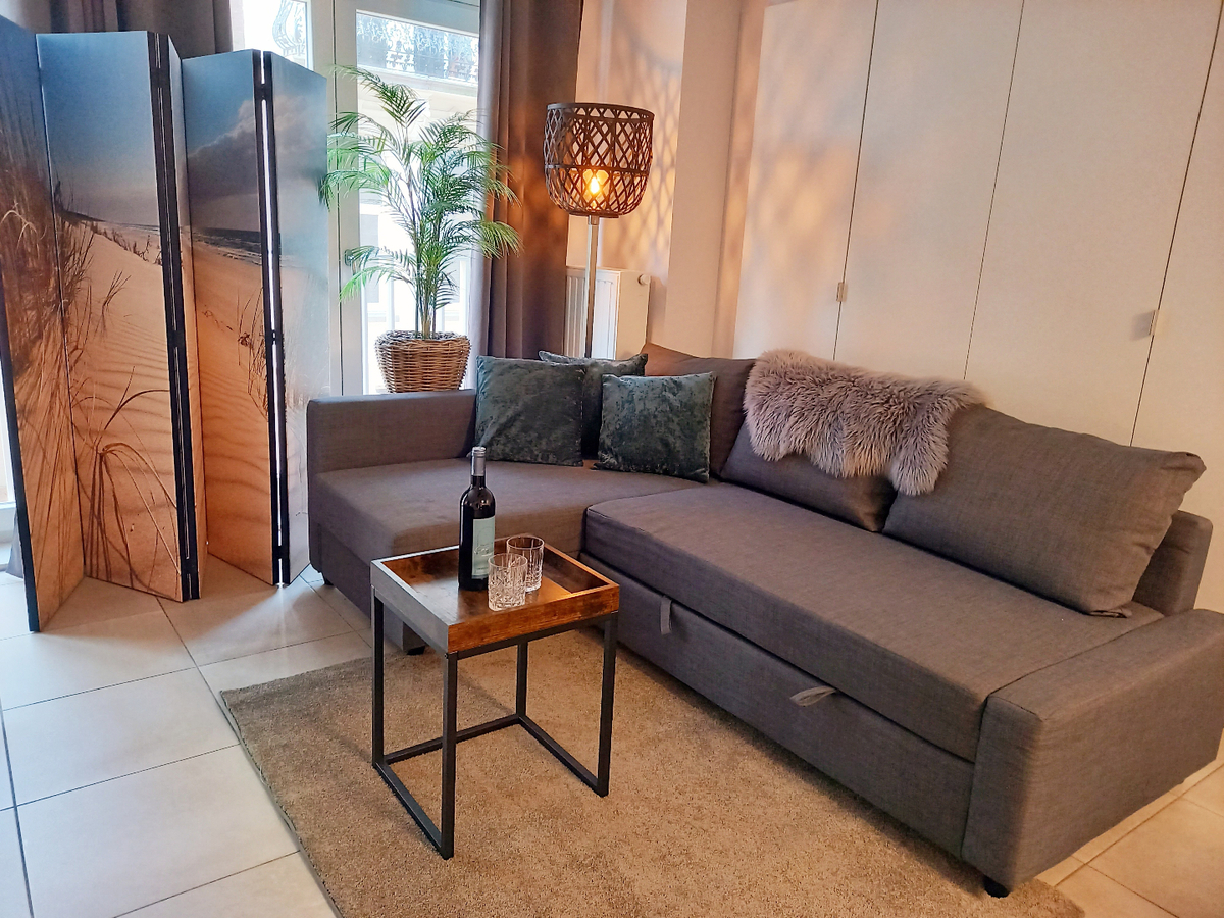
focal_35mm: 25
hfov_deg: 69.4
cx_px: 612
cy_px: 459
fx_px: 884
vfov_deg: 54.9
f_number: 1.8
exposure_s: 1/33
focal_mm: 4.65
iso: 400
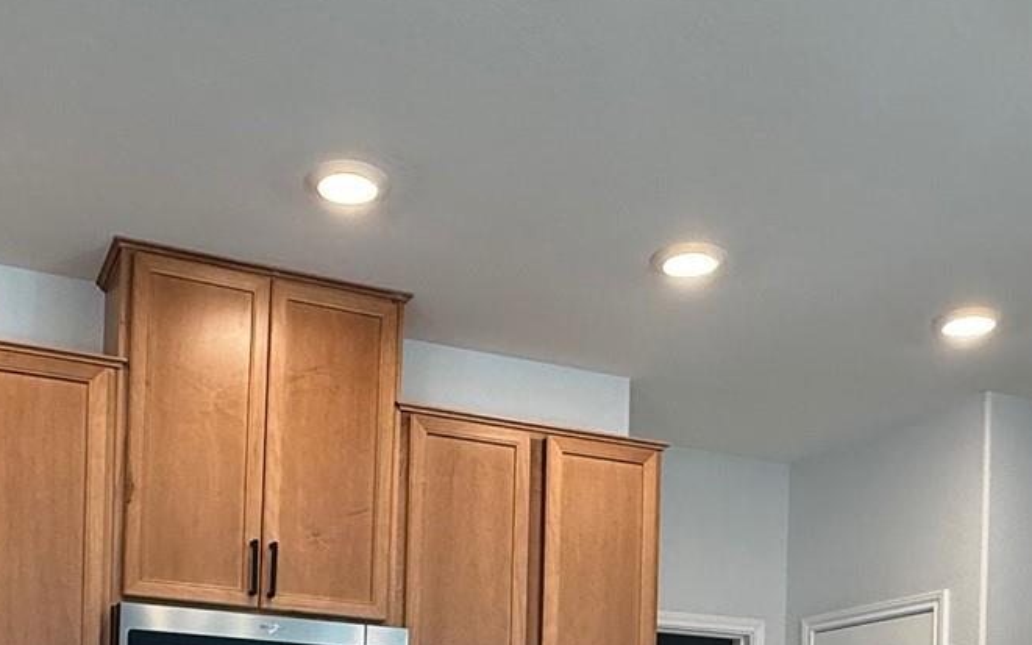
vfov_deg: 24.7
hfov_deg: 43.3
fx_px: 1294
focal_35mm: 46
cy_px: 814
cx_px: 429
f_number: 2.2
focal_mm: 2.22
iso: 200
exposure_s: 1/120
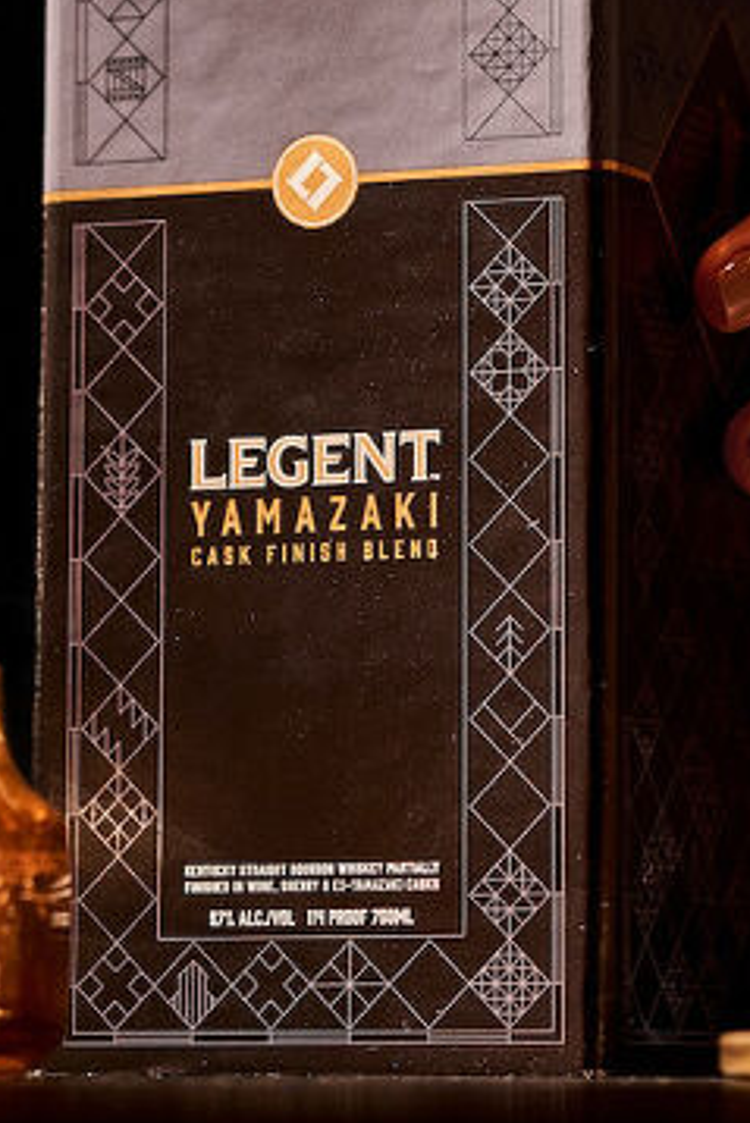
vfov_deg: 10.7
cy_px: 56
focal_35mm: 190
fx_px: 5931
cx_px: 417
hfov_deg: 7.2
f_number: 3.2
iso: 400
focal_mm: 85
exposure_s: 1/160
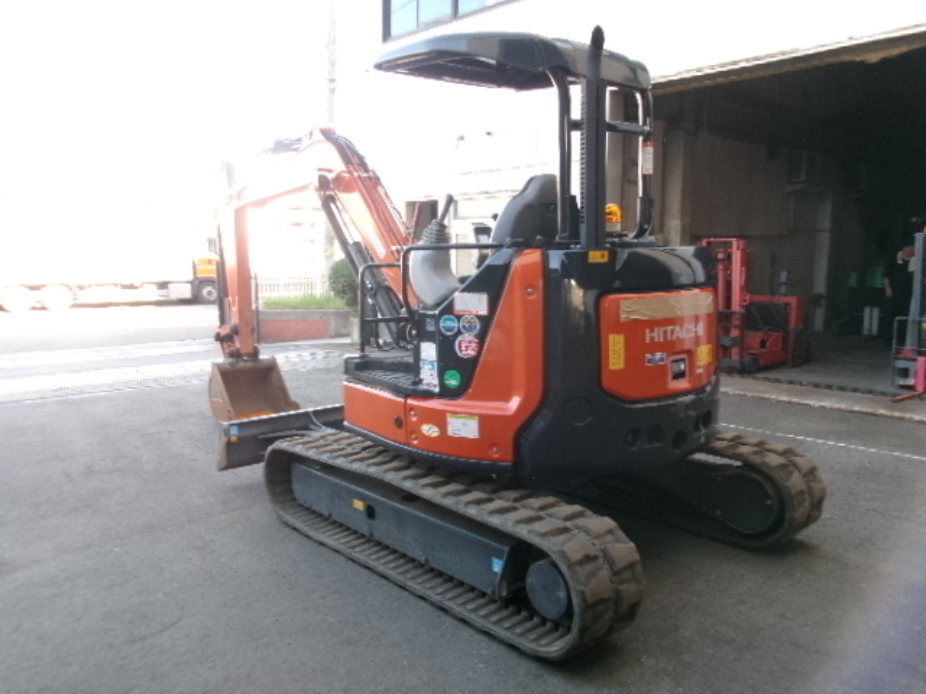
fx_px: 749
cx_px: 463
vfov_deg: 49.7
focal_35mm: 28
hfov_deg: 63.4
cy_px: 347
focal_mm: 5.1
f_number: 3.9
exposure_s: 1/40
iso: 100
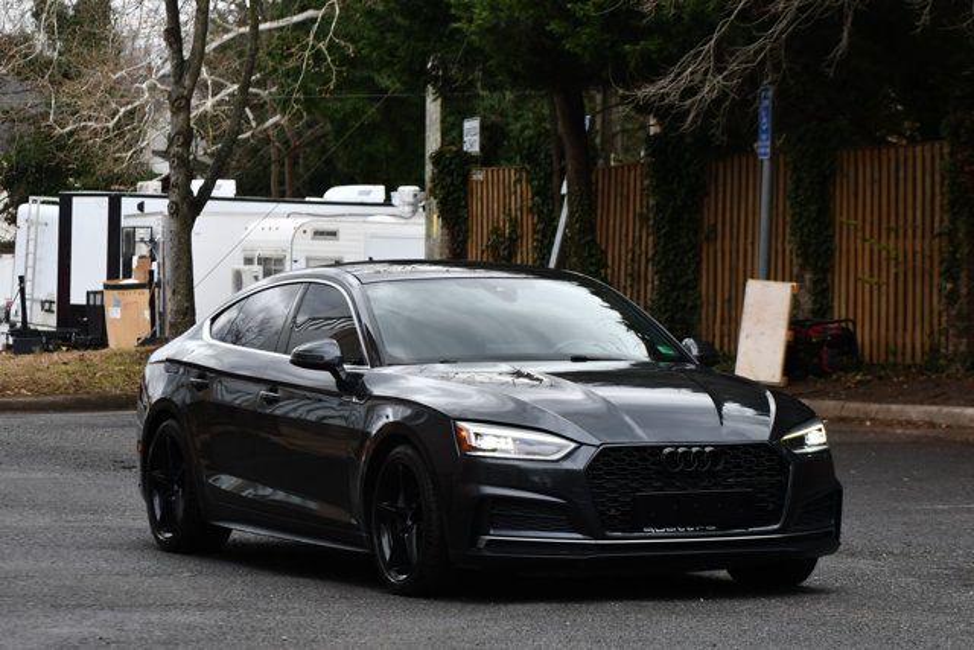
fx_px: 3653
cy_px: 325
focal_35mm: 135
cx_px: 487
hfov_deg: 15.2
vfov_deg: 10.2
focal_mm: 90
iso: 250
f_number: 5.6
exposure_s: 1/250
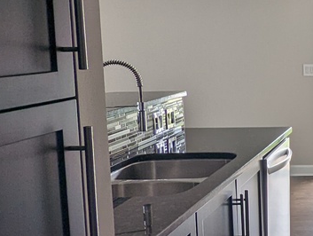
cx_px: 446
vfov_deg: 22.6
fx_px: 589
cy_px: 108
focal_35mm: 65
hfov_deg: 24.4
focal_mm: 2.35
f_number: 2.2
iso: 45
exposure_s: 1/53.6
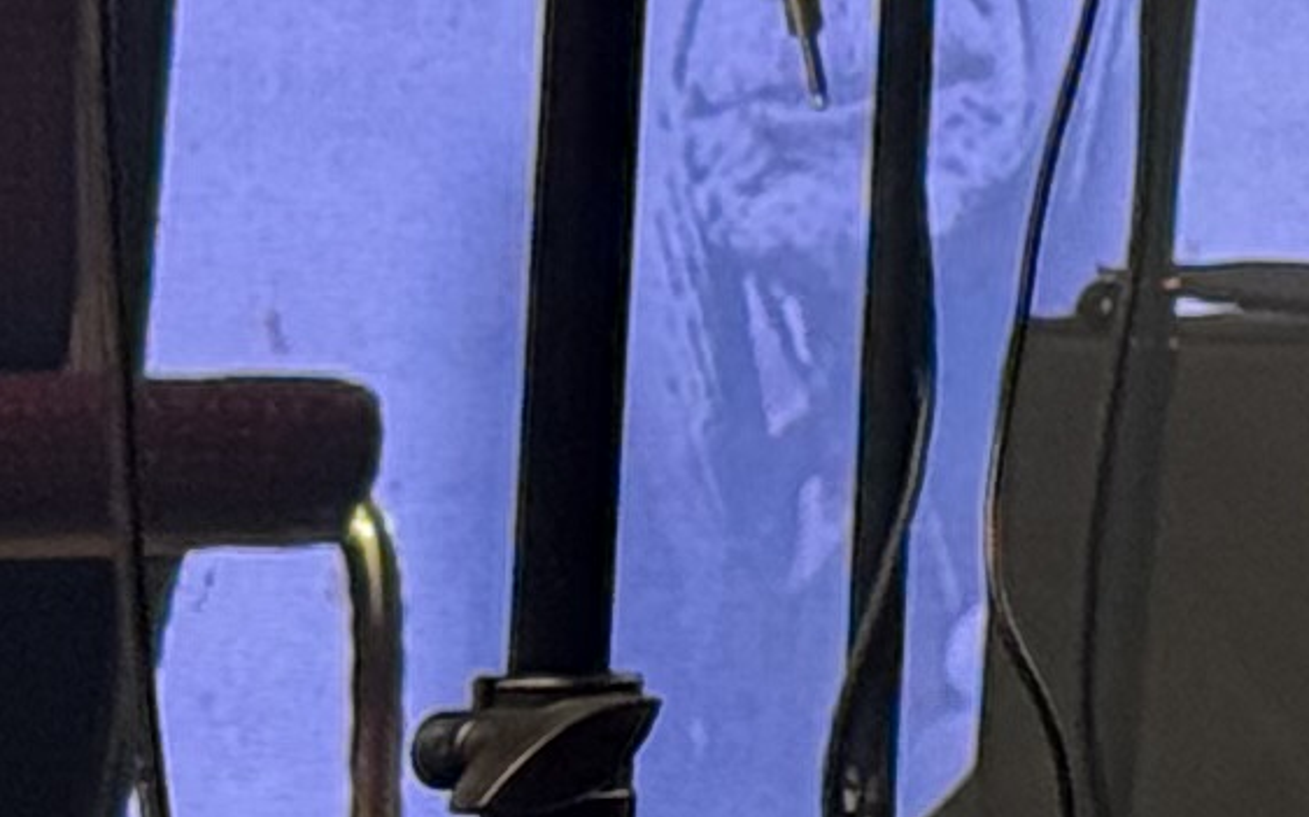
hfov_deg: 5.4
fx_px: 13019
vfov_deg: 3.5
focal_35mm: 365
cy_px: -1697
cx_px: 4225
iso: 50
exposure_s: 1/100
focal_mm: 6.76
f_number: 1.78
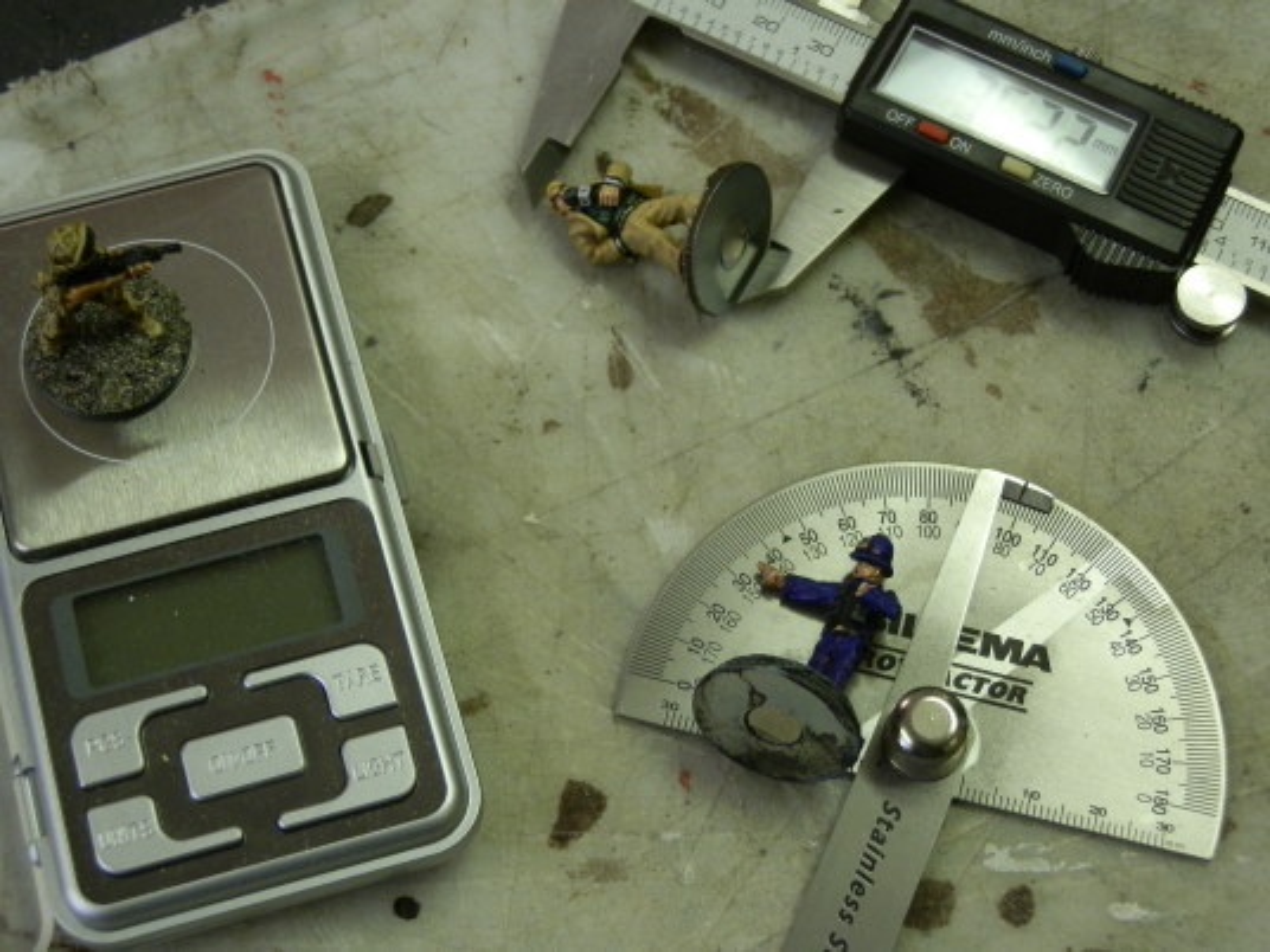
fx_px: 2238
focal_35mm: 61
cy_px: 476
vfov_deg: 24.0
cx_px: 635
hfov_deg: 31.7
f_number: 3.7
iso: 200
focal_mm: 10.99
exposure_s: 1/20
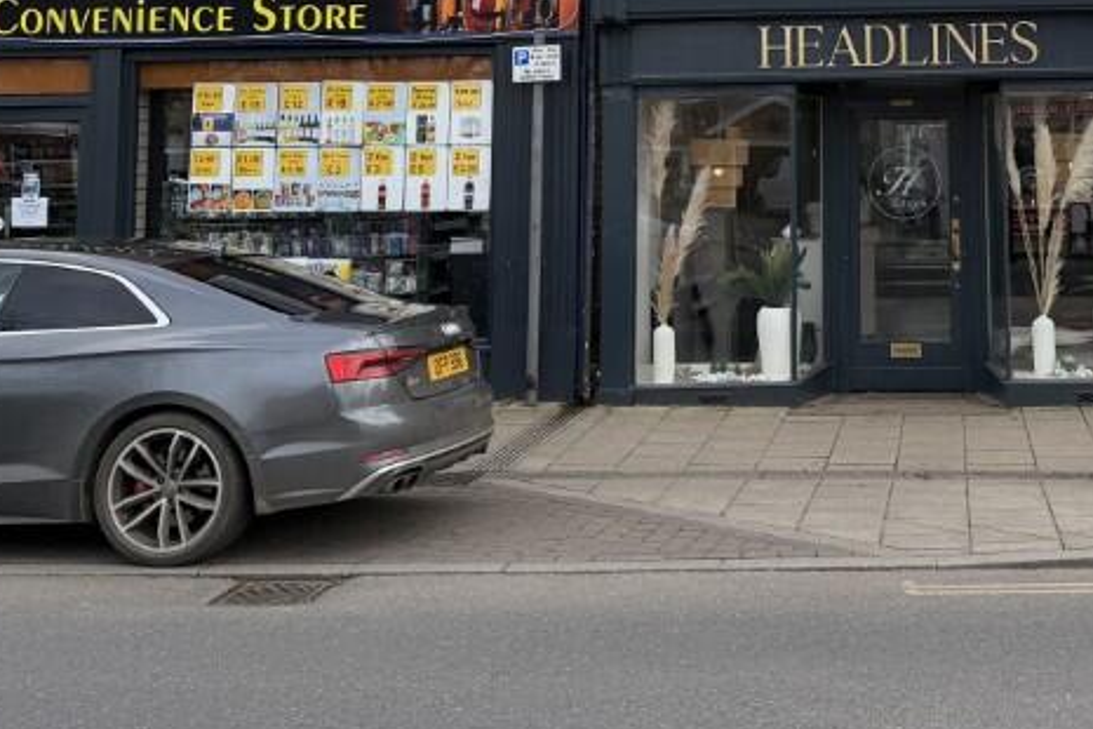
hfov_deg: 35.1
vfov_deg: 23.3
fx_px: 1670
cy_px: -45
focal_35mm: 55
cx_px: 867
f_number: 1.78
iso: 100
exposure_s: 1/2703
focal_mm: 6.76
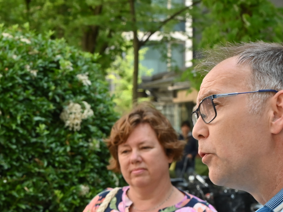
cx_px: 32
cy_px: 202
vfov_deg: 5.6
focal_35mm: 265
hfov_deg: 7.5
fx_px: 2167
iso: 800
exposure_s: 1/125
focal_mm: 100
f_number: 14
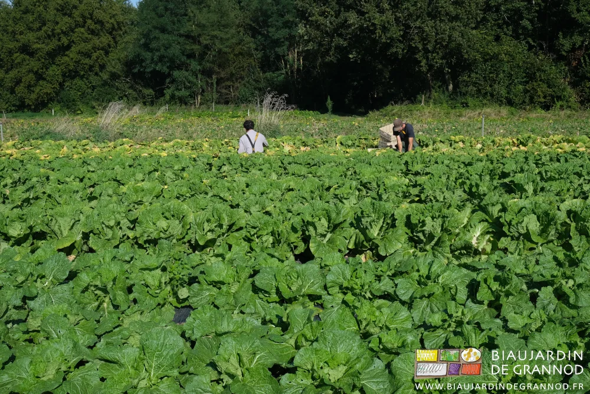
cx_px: 295
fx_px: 688
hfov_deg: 46.4
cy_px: 197
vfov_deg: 31.9
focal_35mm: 42
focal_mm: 27.7
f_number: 8
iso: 160
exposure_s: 1/320
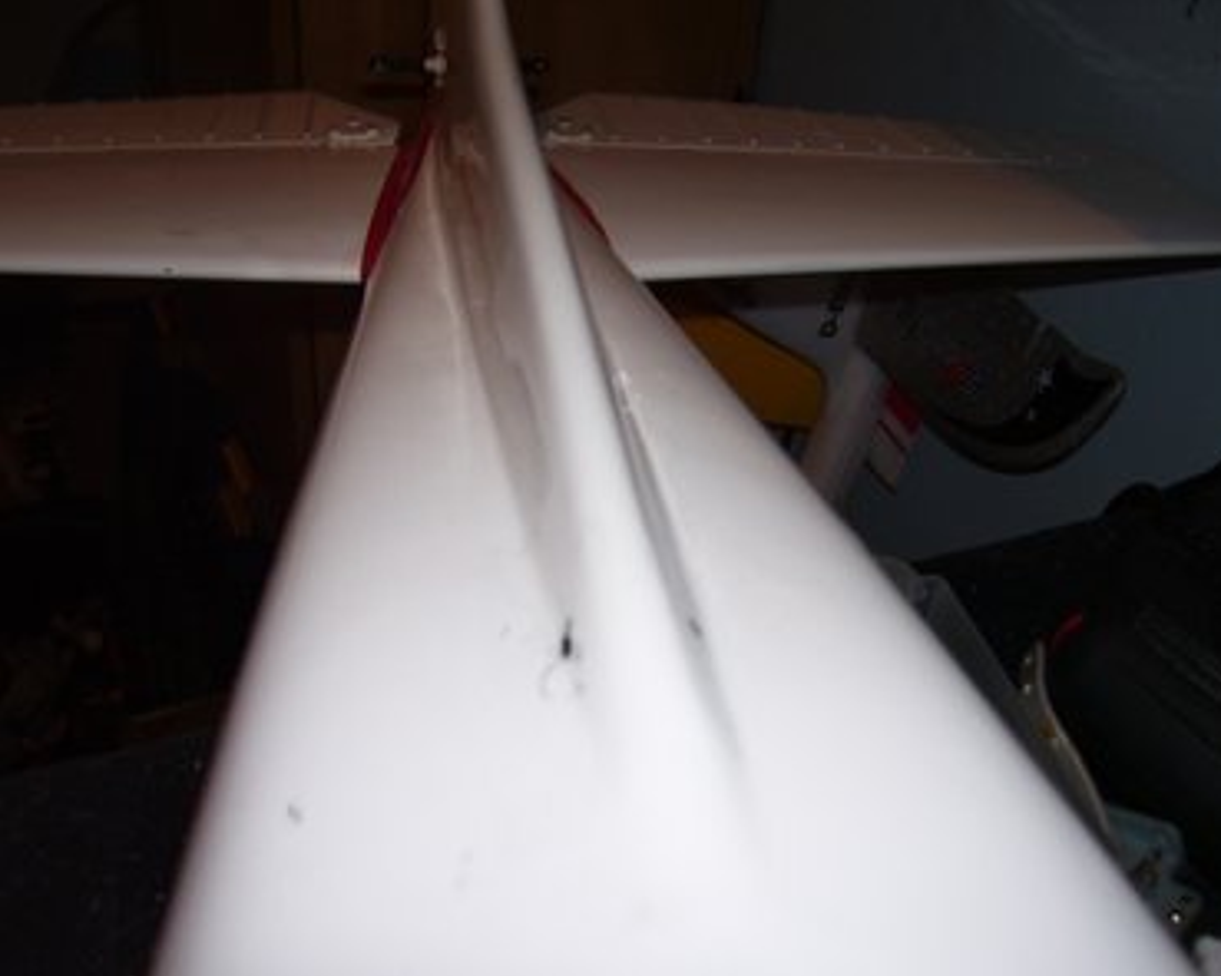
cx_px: 606
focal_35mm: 36
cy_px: 493
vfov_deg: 41.1
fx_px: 1301
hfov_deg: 50.3
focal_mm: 5.6
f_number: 2.7
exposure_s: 1/60
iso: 80
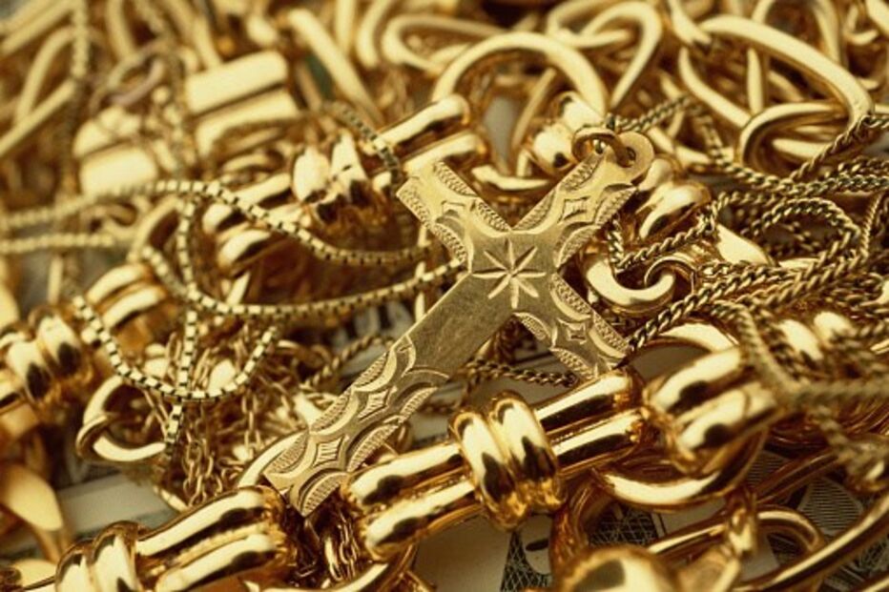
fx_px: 1111
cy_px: 296
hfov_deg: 43.6
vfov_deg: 29.9
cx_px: 444
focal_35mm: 45
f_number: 10
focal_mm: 30
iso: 200
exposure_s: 1/50
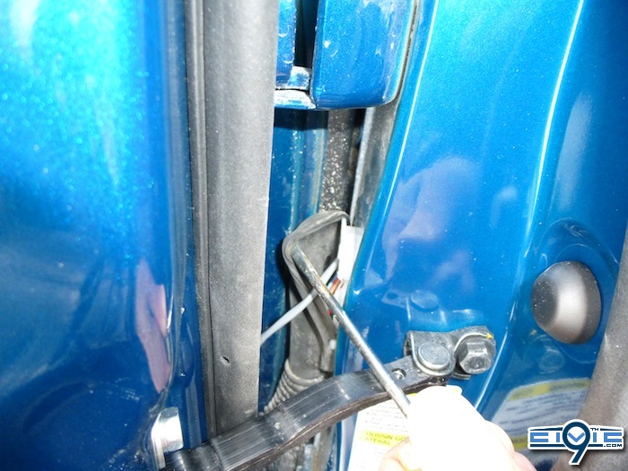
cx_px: 314
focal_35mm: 24
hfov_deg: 71.6
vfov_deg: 56.8
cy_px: 236
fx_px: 435
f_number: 3.3
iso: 800
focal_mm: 4.3
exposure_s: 1/125
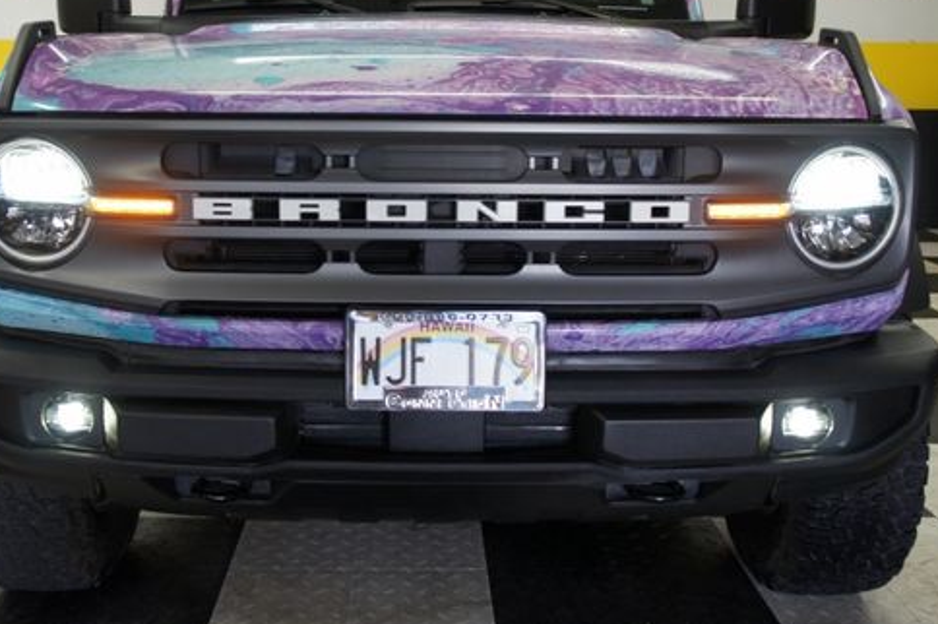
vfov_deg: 32.0
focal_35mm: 42
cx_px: 438
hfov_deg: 46.7
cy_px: 260
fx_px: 1085
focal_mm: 21
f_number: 4
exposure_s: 1/40
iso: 200
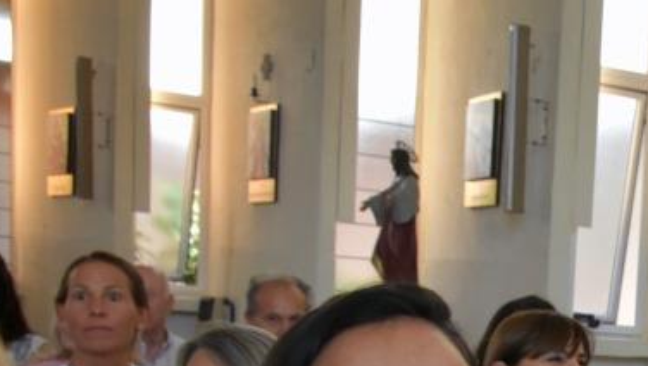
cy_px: 493
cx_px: 801
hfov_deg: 24.6
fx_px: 1324
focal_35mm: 77
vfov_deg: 14.9
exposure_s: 1/200
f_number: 7.1
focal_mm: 18
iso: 1600
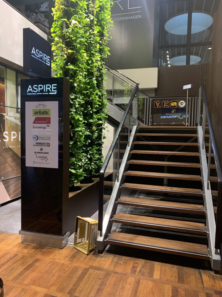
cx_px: 111
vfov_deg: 67.3
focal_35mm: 26
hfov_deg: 53.1
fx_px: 222
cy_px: 148
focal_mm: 4.25
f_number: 1.8
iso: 250
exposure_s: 1/50
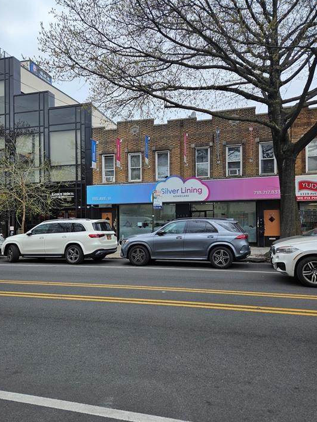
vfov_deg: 69.4
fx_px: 305
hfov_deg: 54.8
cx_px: 148
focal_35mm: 25
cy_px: 212
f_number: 1.8
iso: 32
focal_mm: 5.4
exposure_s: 1/1567
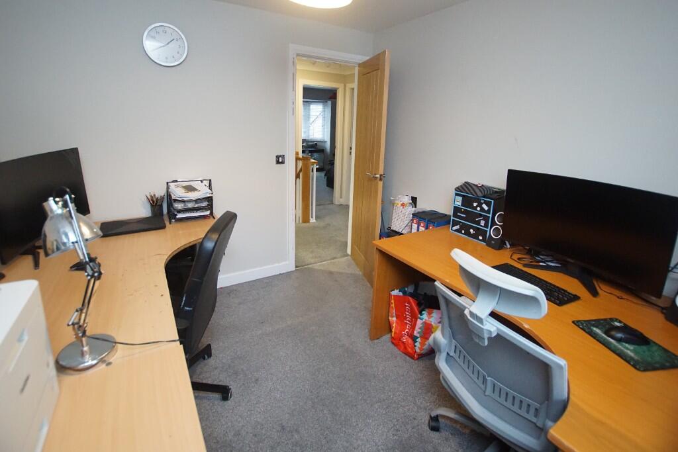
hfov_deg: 95.0
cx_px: 339
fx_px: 311
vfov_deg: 72.1
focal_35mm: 16
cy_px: 226
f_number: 3.5
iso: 3200
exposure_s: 1/60
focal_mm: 11
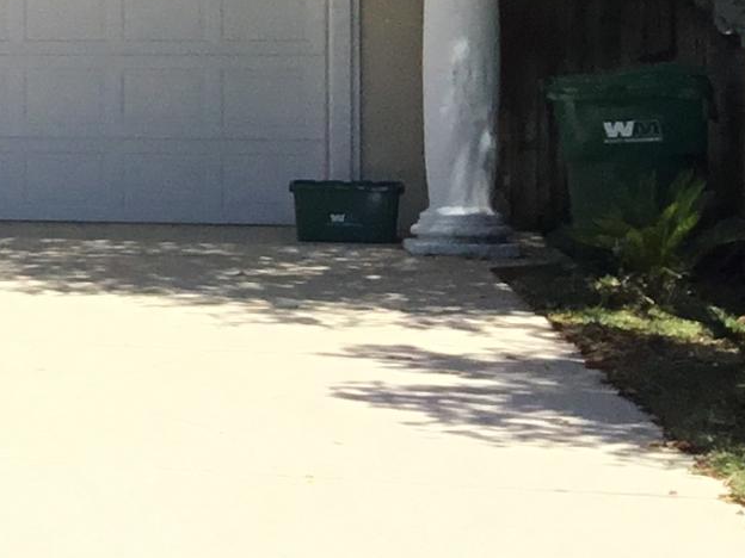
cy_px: 52
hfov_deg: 11.4
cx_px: -931
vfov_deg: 9.9
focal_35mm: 149
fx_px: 3207
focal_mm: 3.3
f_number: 2.4
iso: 25
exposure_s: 1/1431
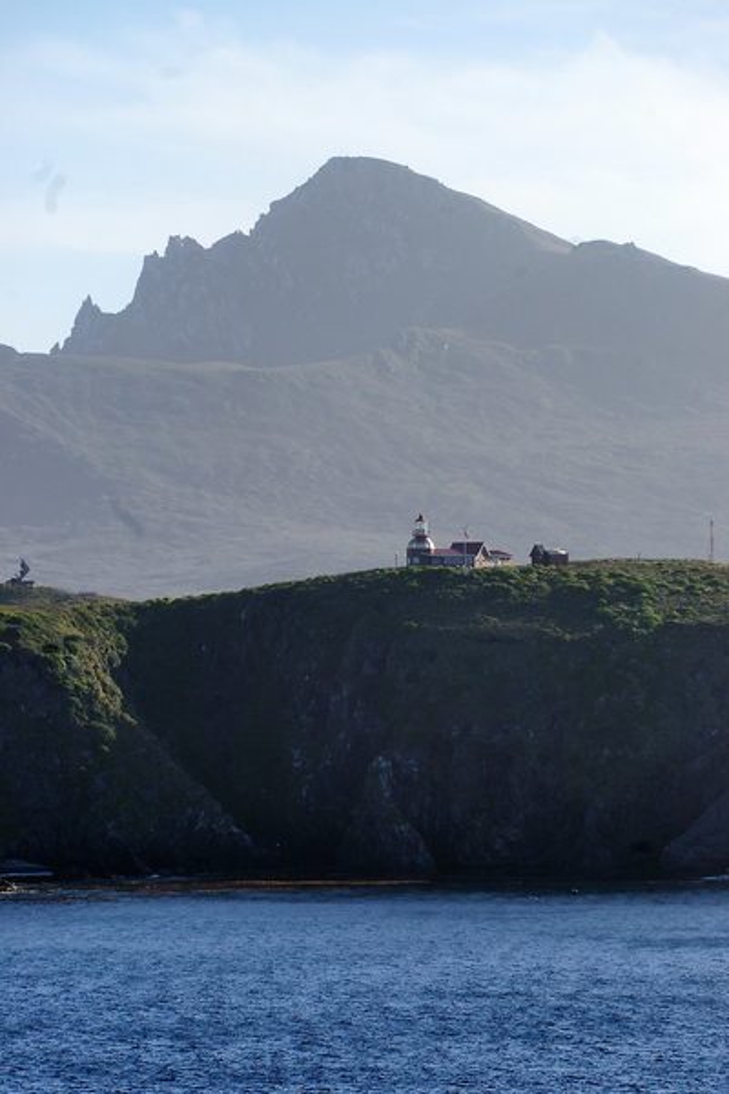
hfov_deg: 5.5
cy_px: 547
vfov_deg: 8.2
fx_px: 7593
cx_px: 364
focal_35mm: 250
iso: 200
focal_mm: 250
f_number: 9
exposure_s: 1/1250
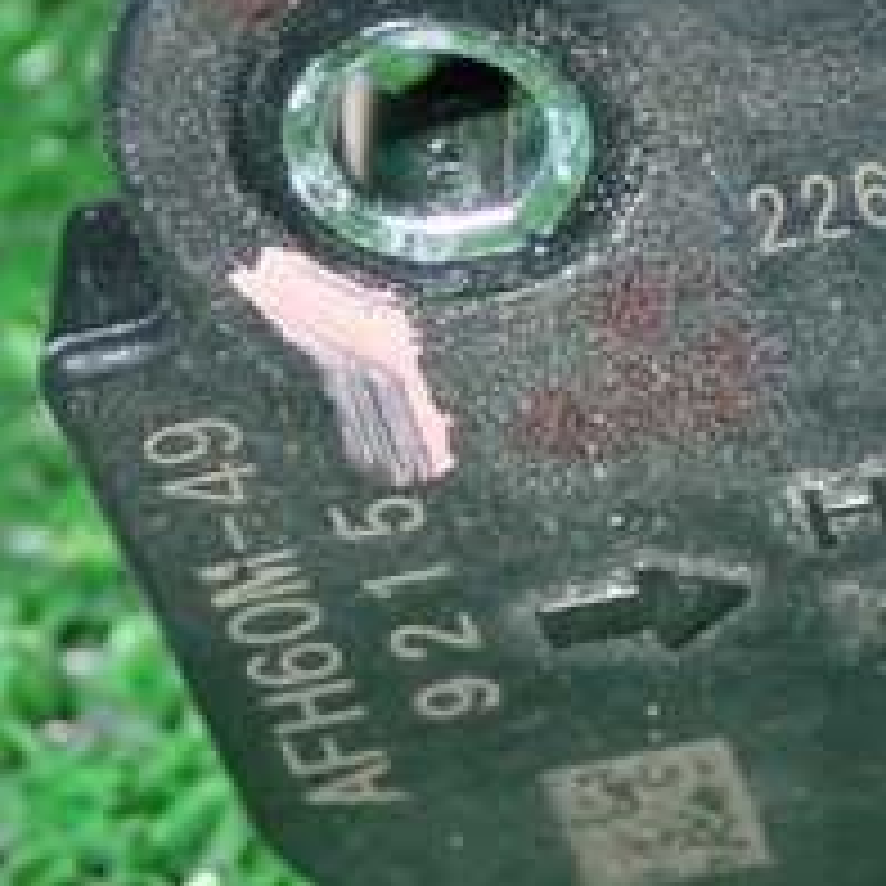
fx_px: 4517
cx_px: 913
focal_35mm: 156
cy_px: 396
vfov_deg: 11.2
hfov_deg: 11.1
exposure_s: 1/60
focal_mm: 10.35
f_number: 10
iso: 250
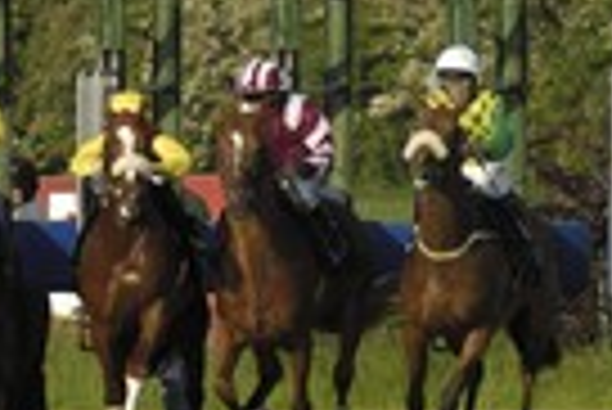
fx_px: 15725
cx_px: -180
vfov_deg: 1.5
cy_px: 95
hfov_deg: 2.2
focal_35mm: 924
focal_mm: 200
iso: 100
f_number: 4
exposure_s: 1/1000
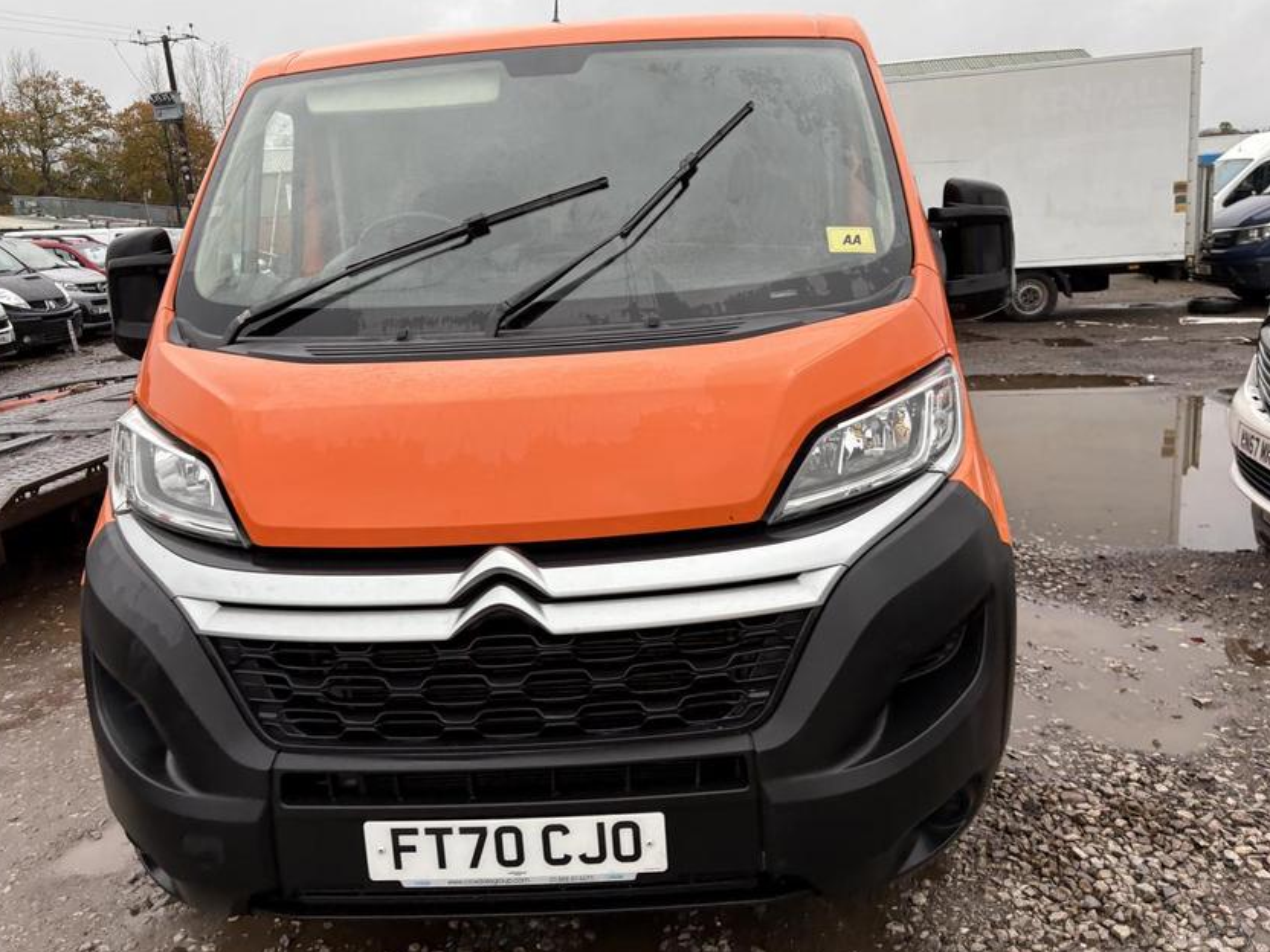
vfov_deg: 49.7
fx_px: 1027
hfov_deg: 63.4
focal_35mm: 28
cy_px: 449
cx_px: 641
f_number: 1.6
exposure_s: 1/121
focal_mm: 5.96
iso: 50
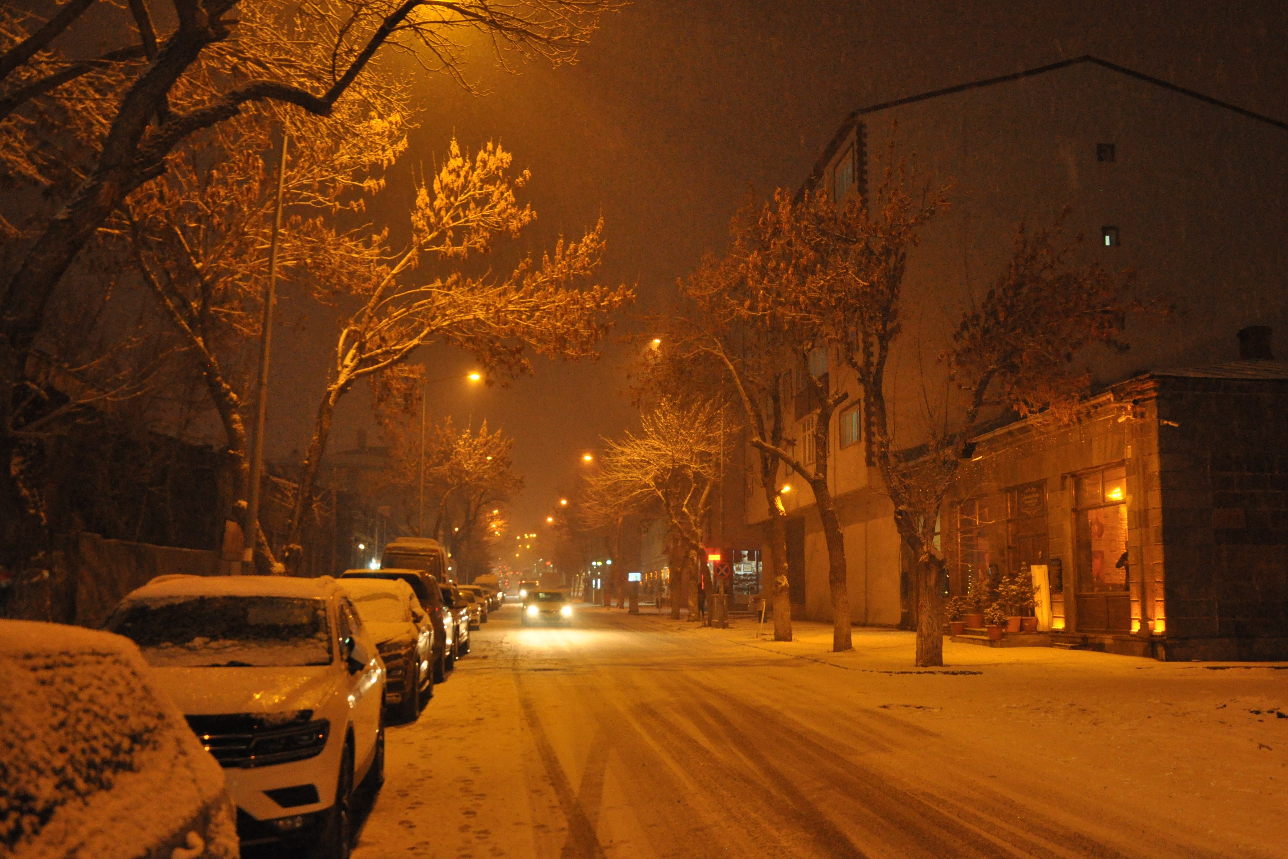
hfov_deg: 55.8
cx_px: 662
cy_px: 434
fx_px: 1216
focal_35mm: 34
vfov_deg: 38.9
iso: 2000
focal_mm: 22
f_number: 3.8
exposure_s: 1/50
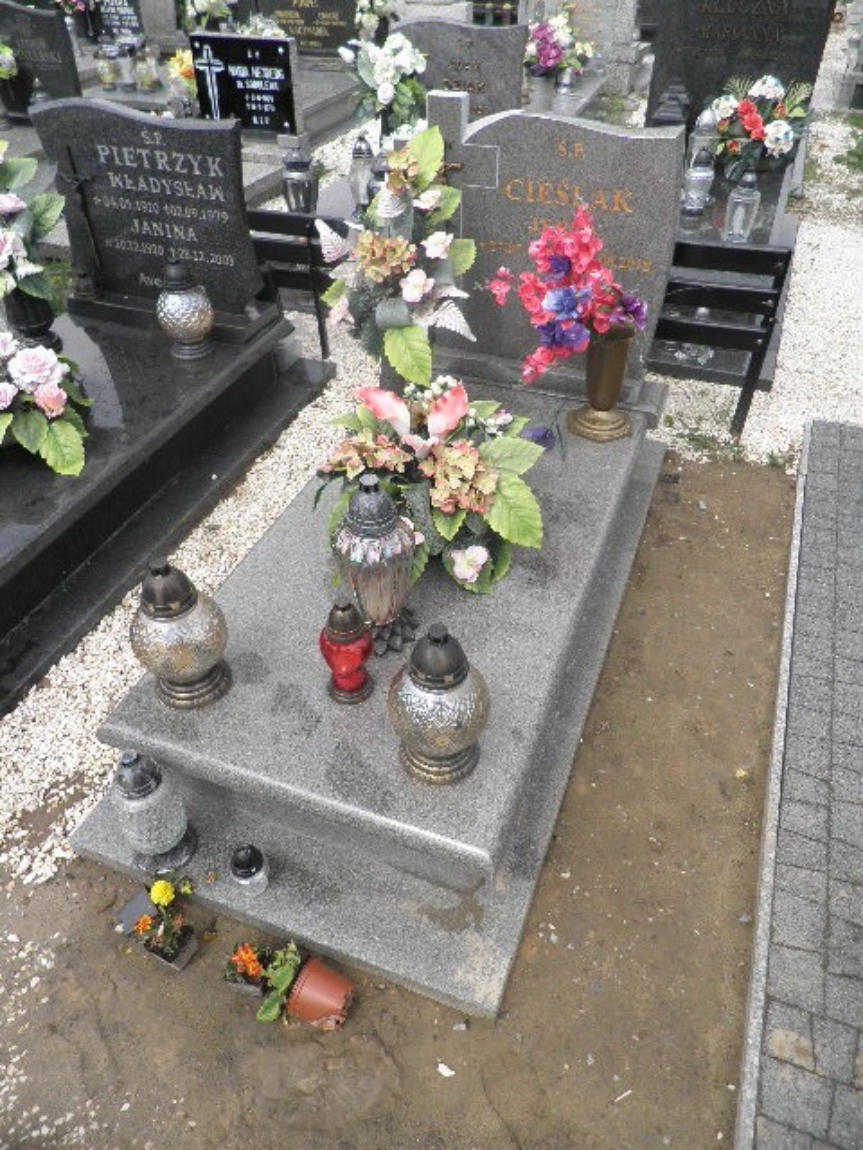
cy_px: 575
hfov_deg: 56.8
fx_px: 798
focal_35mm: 24
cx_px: 432
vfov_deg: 71.6
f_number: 8.3
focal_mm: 4.3
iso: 64
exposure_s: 1/100
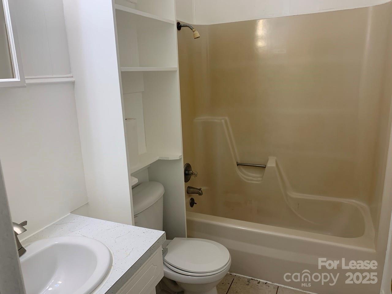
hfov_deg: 67.3
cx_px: 196
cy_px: 147
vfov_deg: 53.1
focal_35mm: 26
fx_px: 294
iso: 64
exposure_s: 1/120
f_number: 1.8
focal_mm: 4.25
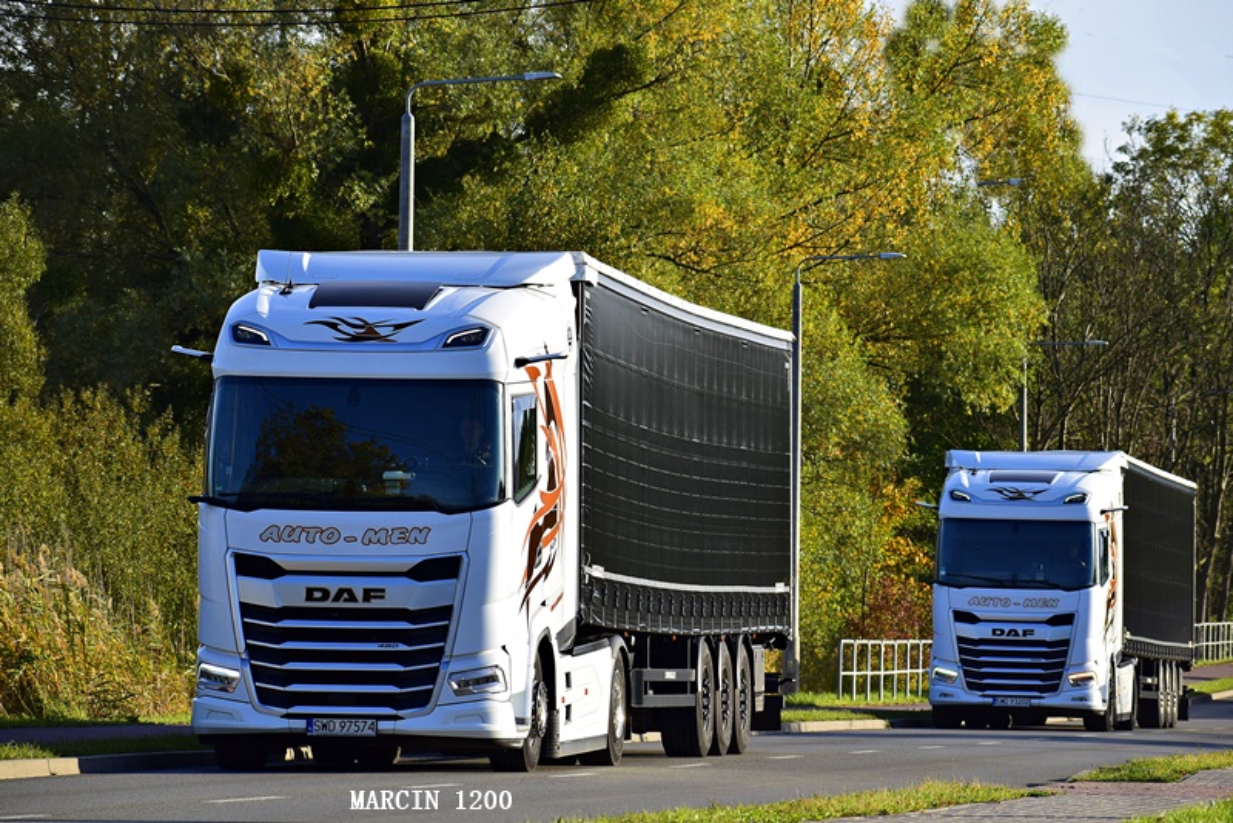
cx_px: 616
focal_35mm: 195
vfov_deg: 7.0
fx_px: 6681
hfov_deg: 10.5
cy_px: 412
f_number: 7.1
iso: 400
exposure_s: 1/1000
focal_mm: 130
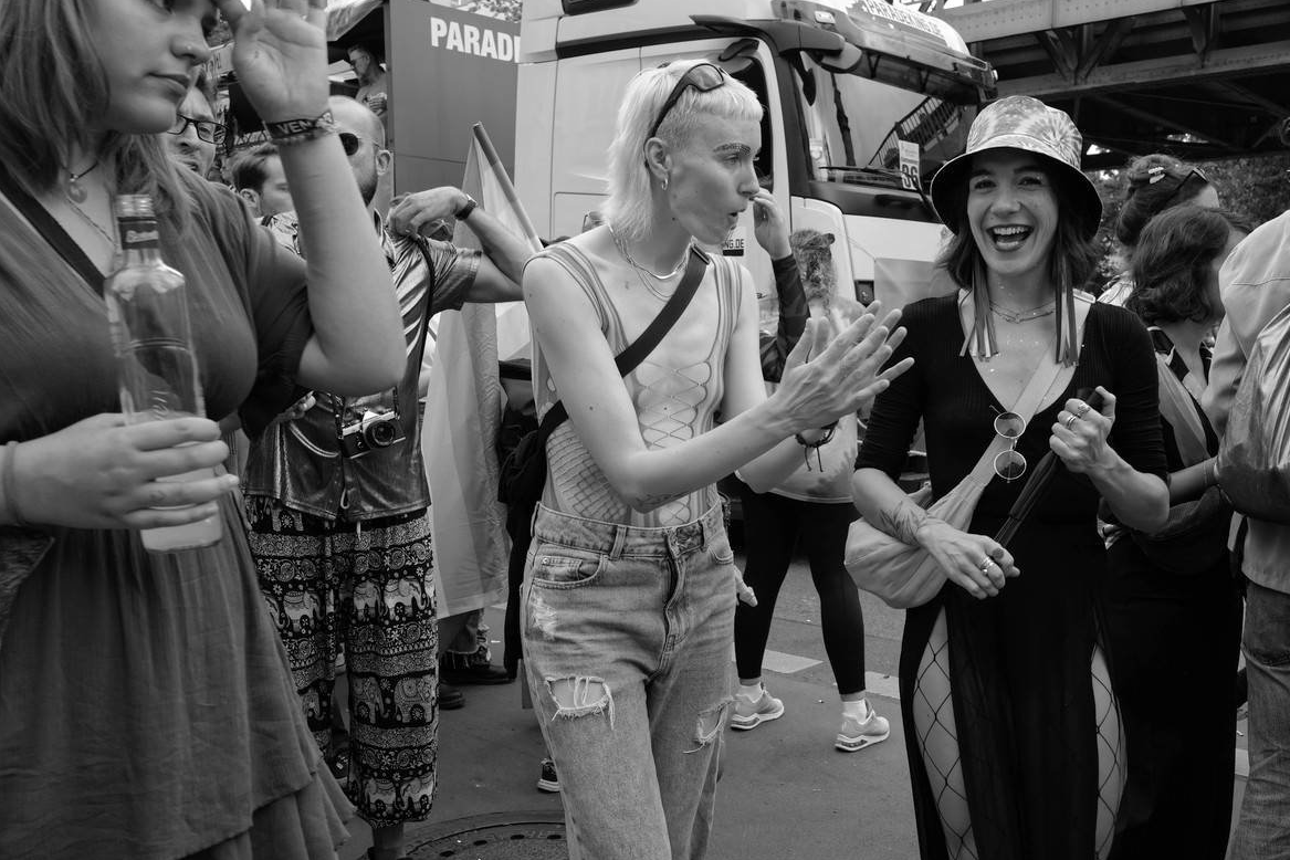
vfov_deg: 36.8
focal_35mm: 36
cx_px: 766
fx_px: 1290
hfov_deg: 52.8
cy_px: 496
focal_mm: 28
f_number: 7.1
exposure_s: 1/250
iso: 400
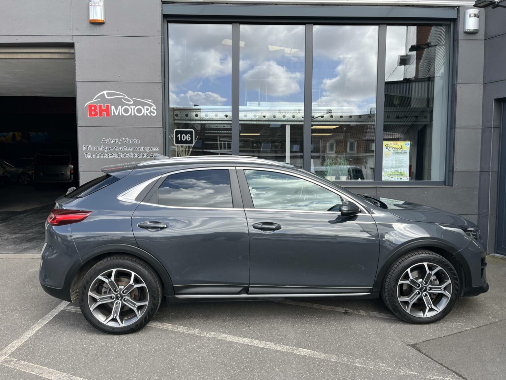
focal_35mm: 26
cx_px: 253
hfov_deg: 67.3
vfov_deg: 53.1
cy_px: 190
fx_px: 380
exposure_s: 1/766
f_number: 1.6
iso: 50
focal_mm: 5.1
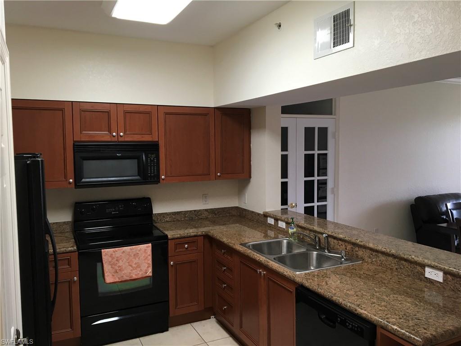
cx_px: 230
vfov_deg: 48.2
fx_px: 386
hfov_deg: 61.7
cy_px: 173
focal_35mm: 29
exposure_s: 1/30
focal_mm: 4.15
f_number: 2.2
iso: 64
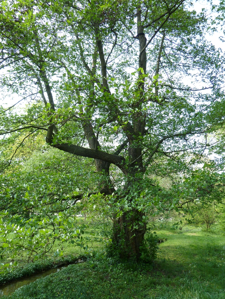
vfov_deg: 69.4
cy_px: 150
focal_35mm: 25
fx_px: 217
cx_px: 112
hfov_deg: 54.9
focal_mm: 4.1
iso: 80
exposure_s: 1/80
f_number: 3.3
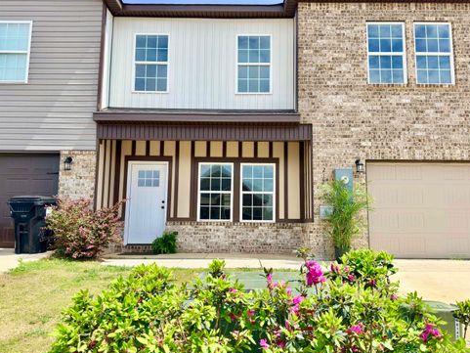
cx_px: 243
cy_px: 176
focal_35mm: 27
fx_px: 367
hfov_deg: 65.3
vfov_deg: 51.4
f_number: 1.78
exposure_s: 1/3610
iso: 80
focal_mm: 6.76
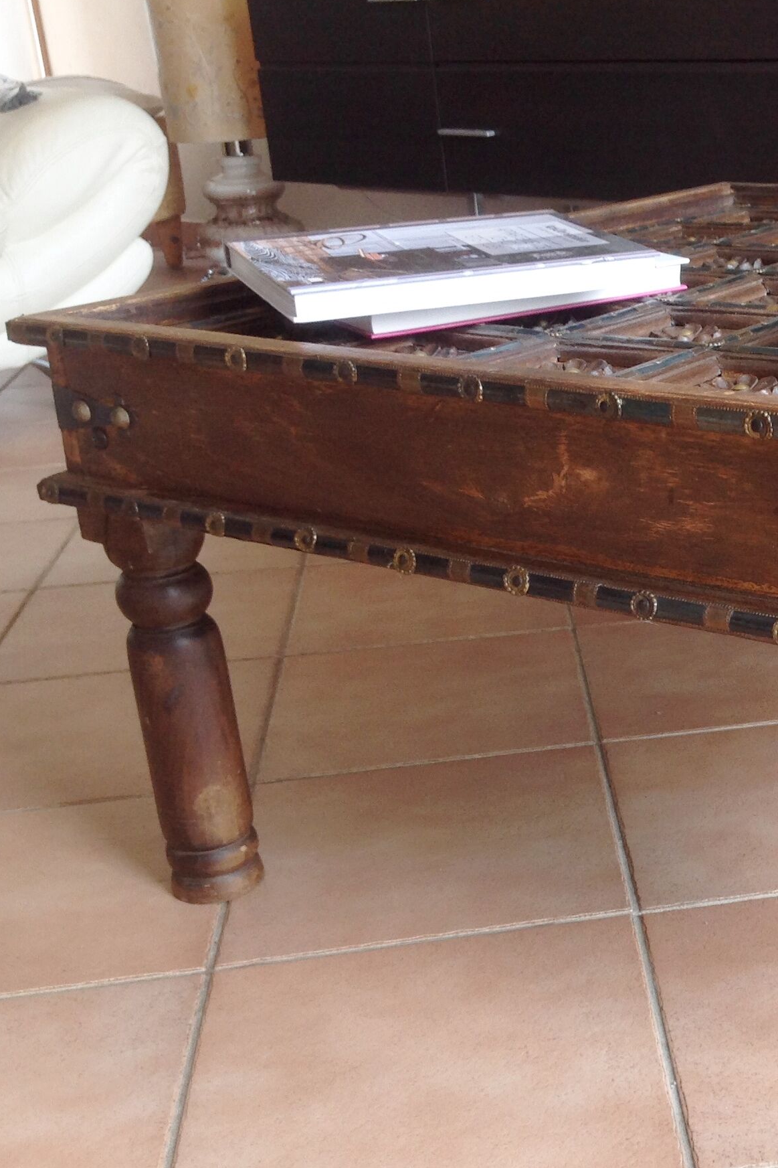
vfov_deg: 36.8
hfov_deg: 23.9
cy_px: 639
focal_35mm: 54
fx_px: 1751
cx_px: 789
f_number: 2.4
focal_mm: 4.28
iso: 64
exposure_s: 1/30
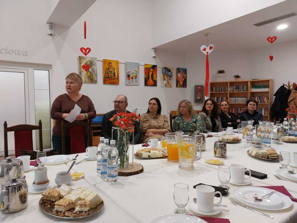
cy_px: 112
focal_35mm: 24
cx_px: 148
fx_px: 206
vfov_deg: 56.8
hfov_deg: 71.6
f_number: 1.8
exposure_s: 1/50
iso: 200
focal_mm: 5.2
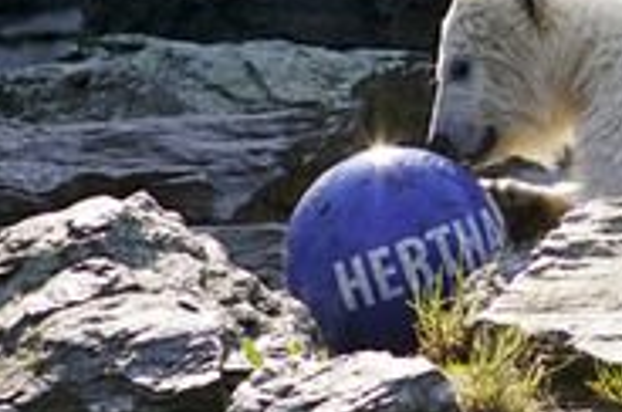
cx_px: 649
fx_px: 8451
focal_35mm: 490
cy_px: 132
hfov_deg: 4.2
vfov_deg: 2.8
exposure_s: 1/2000
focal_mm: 200
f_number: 5
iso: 640
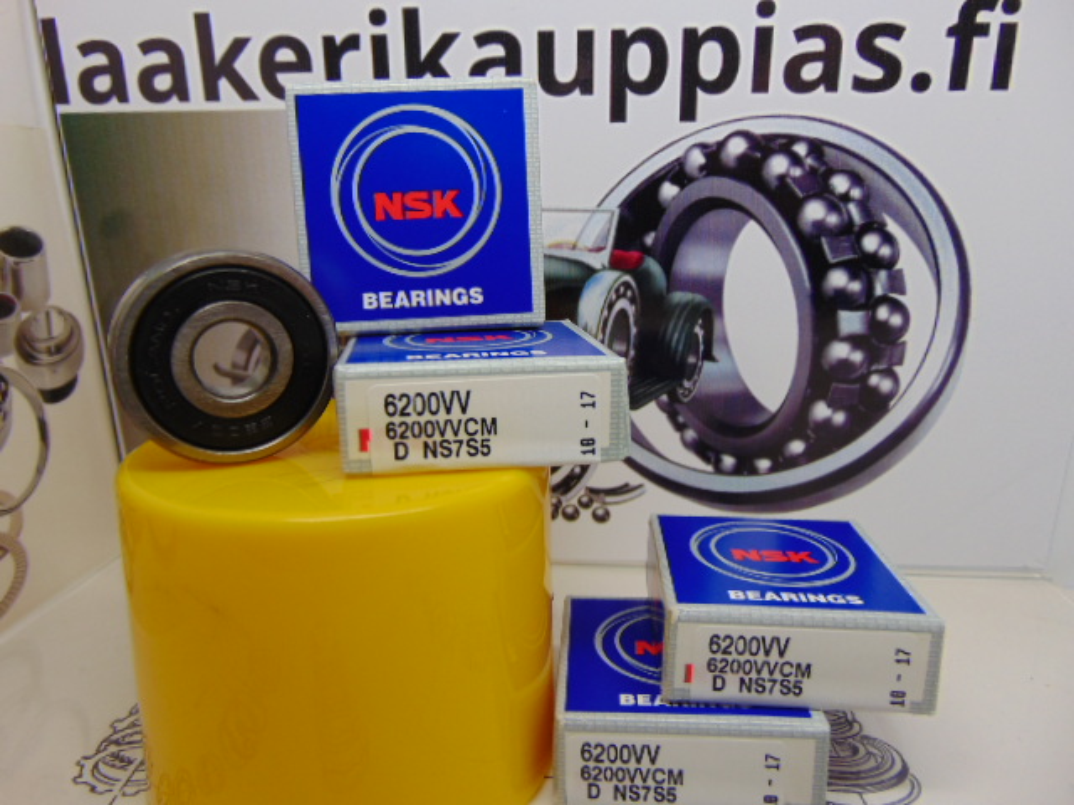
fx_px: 776
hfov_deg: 69.4
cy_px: 402
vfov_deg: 54.9
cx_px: 537
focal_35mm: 25
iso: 80
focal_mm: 4.5
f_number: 3
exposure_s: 1/100
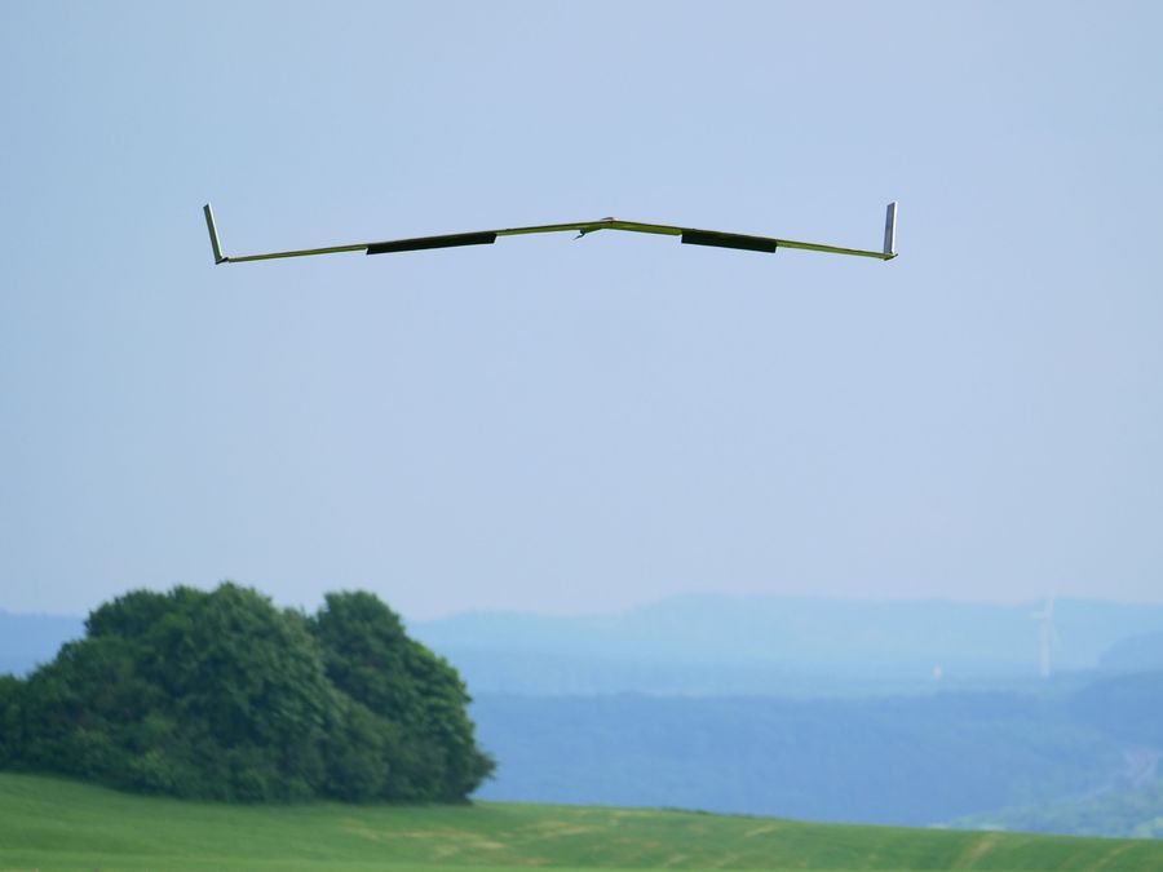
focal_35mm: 500
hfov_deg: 4.0
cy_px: 436
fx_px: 16799
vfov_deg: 3.0
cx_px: 582
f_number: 5.4
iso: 200
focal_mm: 250
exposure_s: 1/800
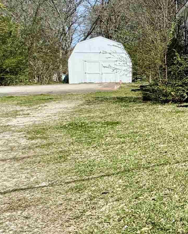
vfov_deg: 39.0
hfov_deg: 20.2
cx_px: 357
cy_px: 75
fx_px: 327
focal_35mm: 47
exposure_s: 1/1748
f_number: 2.2
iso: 50
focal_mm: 2.22
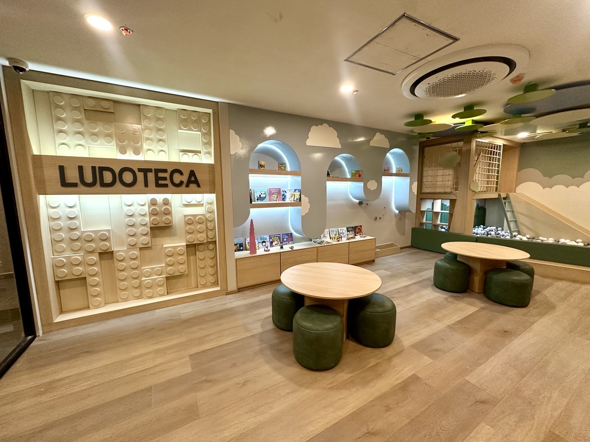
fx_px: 239
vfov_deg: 85.7
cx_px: 295
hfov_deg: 102.1
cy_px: 221
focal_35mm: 14
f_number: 2.2
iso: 250
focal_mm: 2.22
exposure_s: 1/120
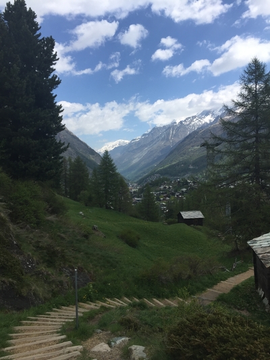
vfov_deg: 61.6
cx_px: 135
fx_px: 301
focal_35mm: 29
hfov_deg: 48.2
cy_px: 180
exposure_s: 1/2326
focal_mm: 4.15
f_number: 2.2
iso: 32
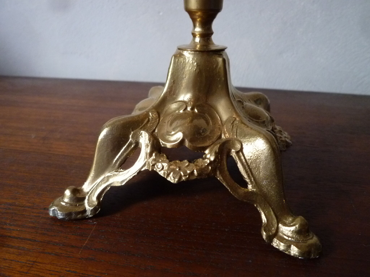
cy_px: 138
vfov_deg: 54.9
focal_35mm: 25
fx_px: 267
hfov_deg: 69.4
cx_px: 185
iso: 400
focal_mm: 4.5
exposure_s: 1/8
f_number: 2.8
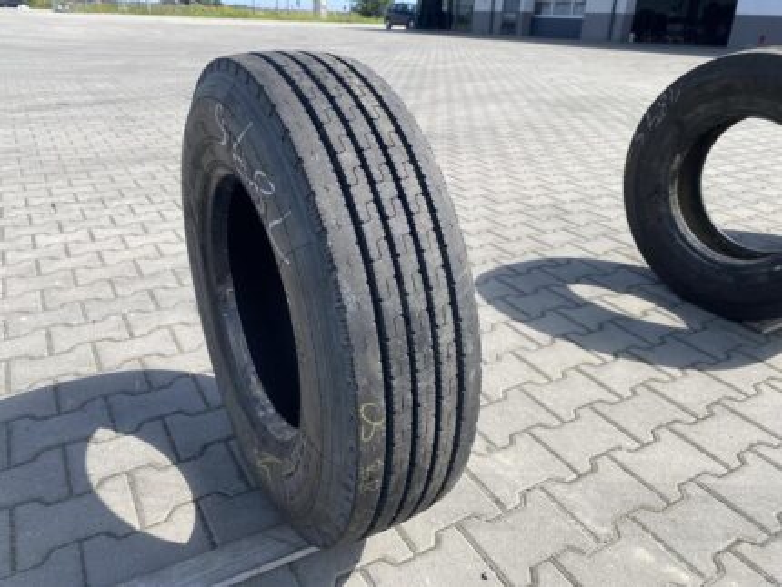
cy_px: 294
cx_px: 391
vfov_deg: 53.1
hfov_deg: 67.3
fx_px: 588
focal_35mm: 26
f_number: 1.8
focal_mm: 4.25
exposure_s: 1/1754
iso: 32
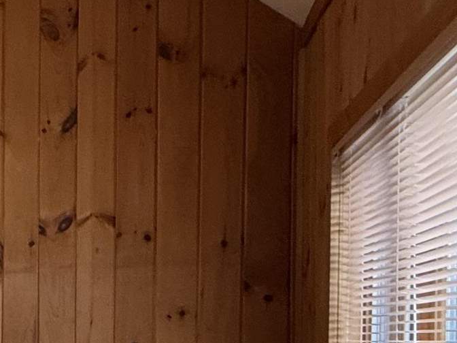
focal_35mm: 64
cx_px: -392
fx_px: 845
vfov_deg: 21.9
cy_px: 357
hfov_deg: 20.3
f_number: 2.2
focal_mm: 2.22
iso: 200
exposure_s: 1/60
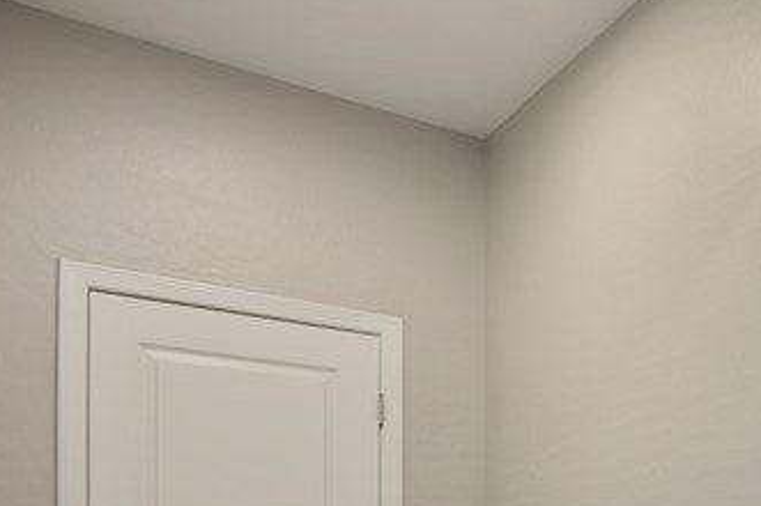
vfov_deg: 25.6
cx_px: 890
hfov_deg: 34.9
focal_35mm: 46
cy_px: 632
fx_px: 971
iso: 100
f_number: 9
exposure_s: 1/2
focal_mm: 14
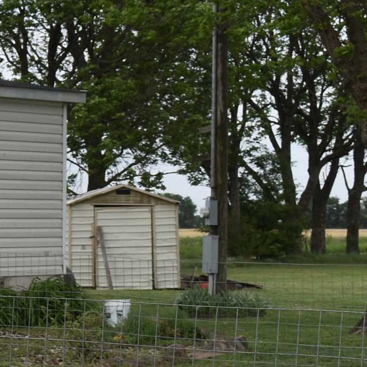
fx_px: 1810
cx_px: -392
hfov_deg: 10.5
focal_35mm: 151
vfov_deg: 11.5
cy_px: 308
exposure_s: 1/250
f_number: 8
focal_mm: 27
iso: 200
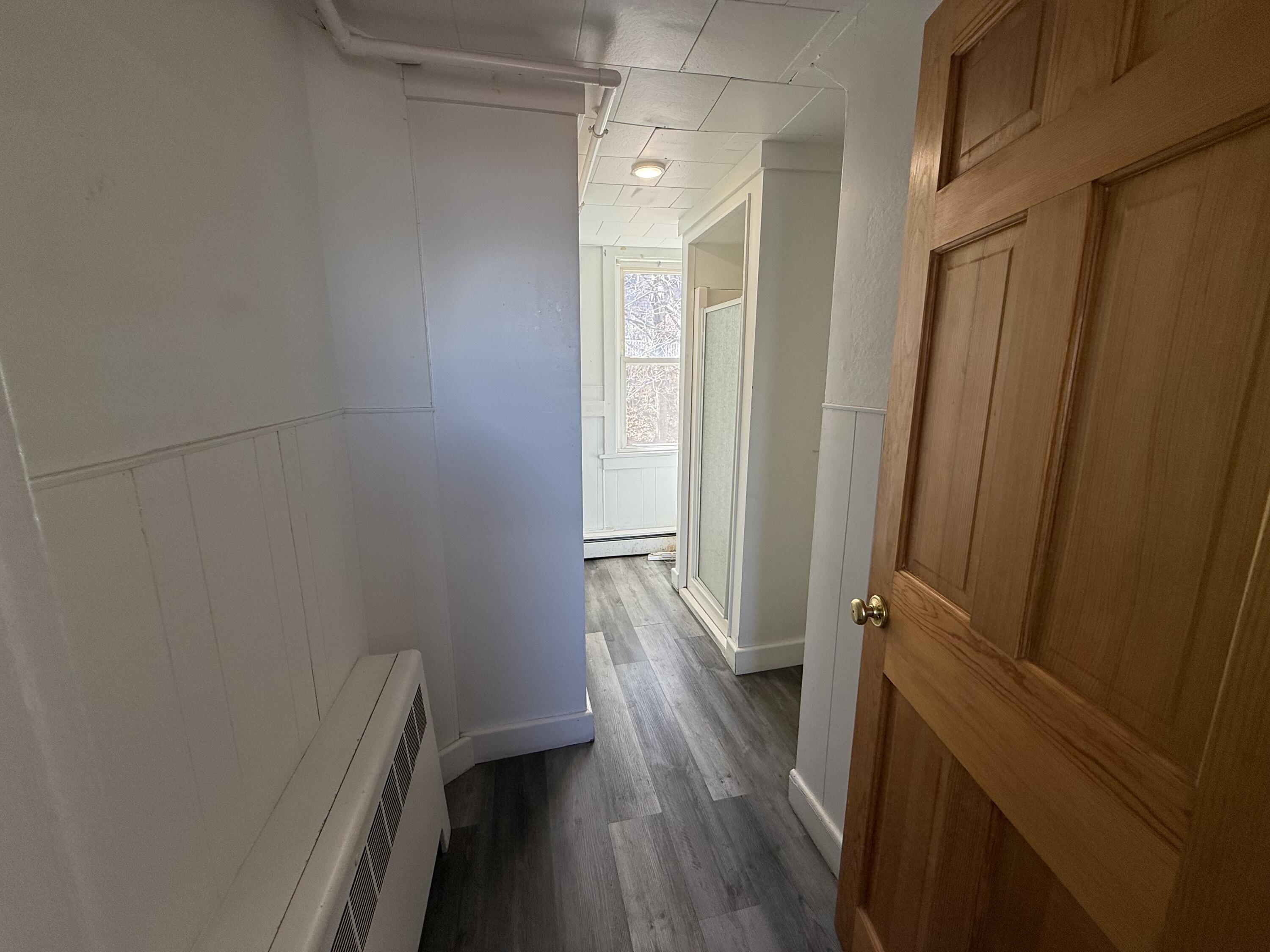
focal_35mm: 14
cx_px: 635
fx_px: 514
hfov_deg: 102.1
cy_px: 476
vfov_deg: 85.7
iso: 100
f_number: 2.2
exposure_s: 1/120
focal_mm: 2.22
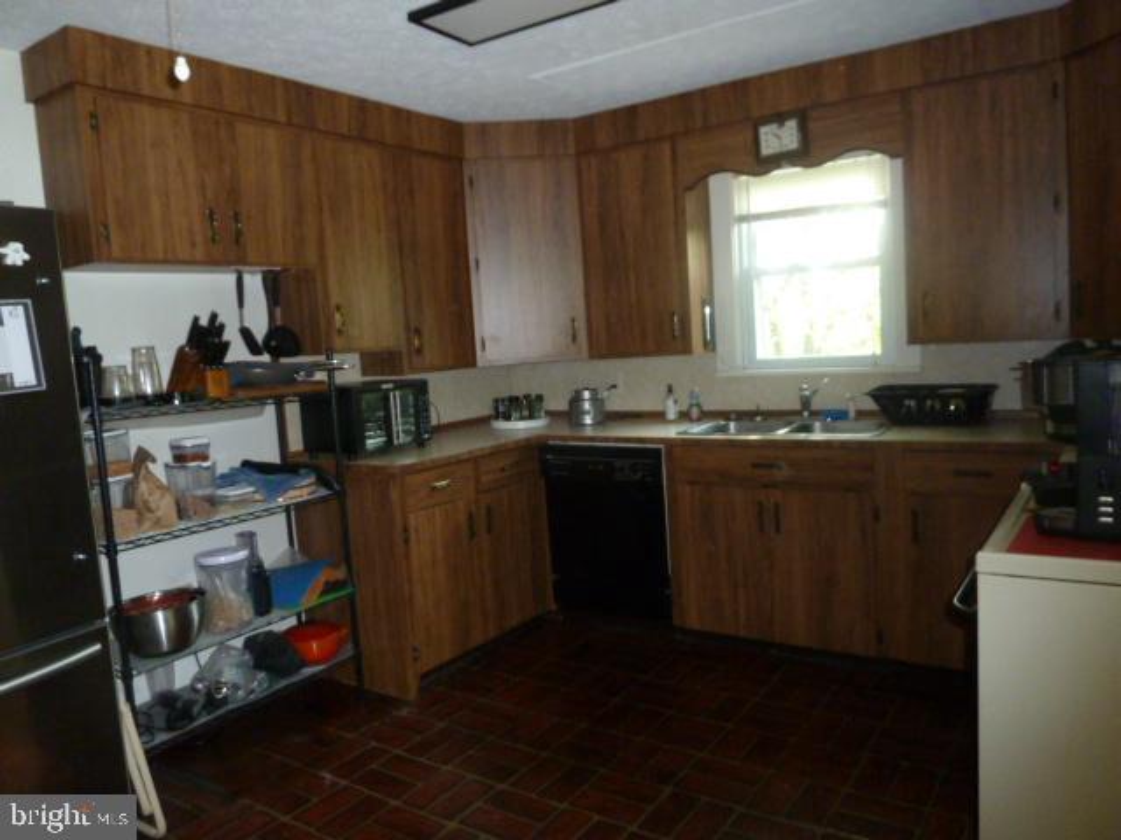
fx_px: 810
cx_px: 560
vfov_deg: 54.9
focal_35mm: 25
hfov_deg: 69.4
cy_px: 420
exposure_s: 1/60
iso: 400
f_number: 3.3
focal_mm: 4.1
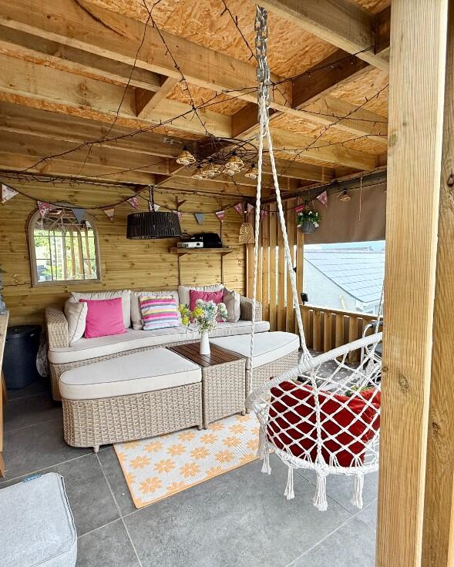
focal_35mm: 19
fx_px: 319
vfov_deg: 83.2
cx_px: 228
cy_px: 295
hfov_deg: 70.9
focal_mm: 2.22
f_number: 2.2
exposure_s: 1/99
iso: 80
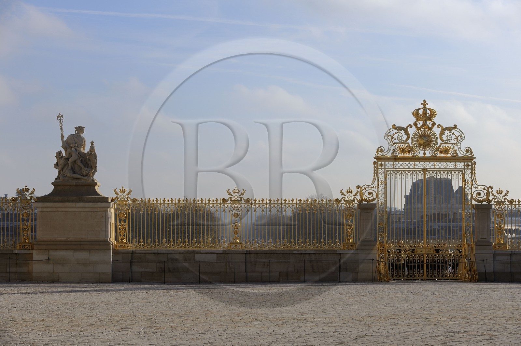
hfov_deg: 19.5
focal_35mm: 105
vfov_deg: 13.0
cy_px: 173
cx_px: 260
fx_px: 1518
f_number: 10
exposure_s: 1/320
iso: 200
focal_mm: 105
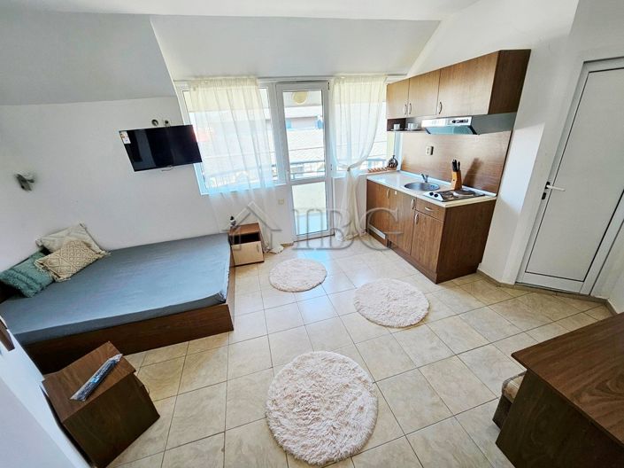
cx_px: 312
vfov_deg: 89.9
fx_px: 234
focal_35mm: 13
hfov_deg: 106.2
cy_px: 234
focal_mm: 1.7
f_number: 2.2
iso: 50
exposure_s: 1/50
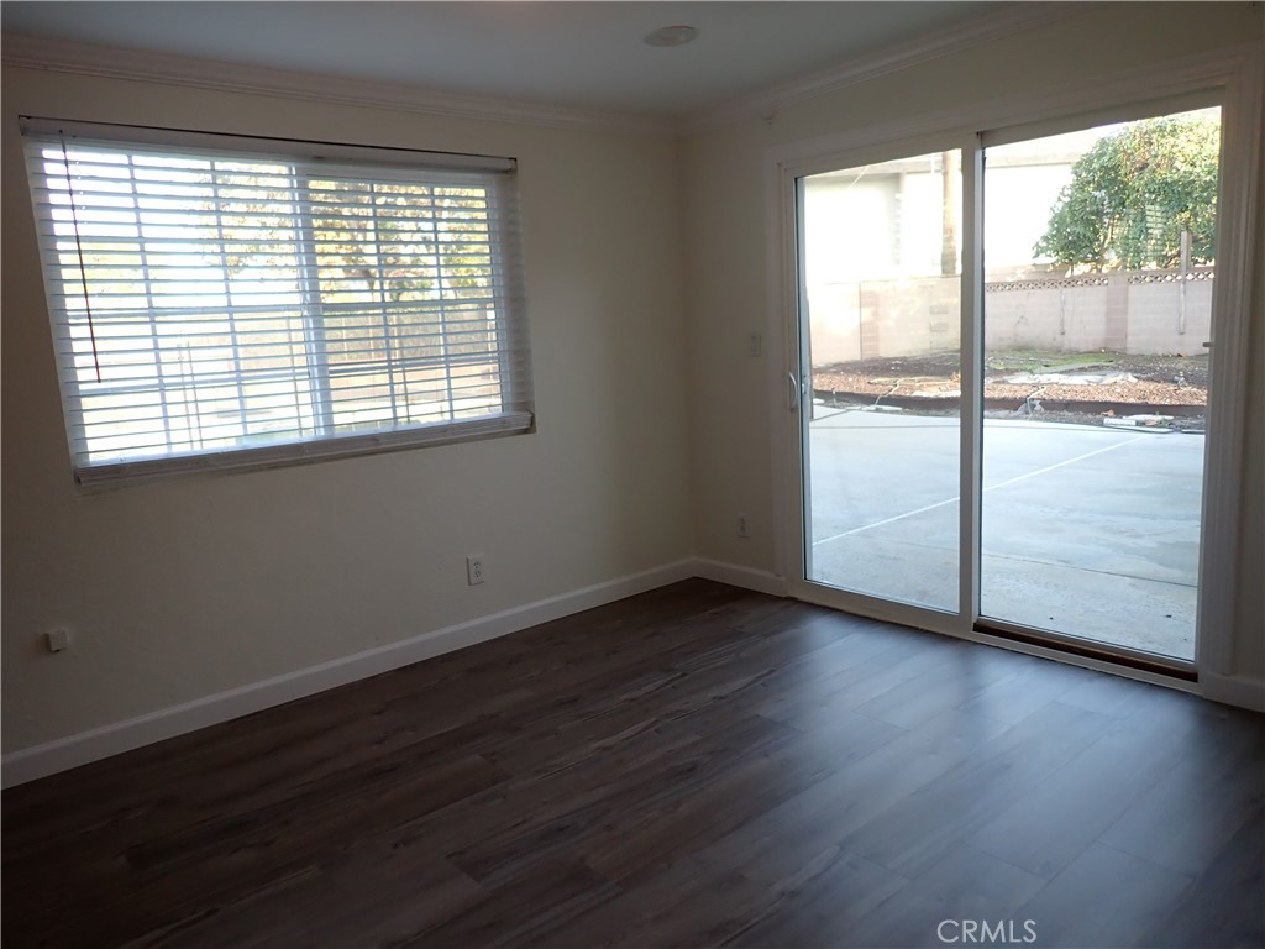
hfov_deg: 69.4
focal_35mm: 25
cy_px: 474
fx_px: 914
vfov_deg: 54.9
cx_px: 632
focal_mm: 4.5
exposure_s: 1/125
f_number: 2
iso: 125
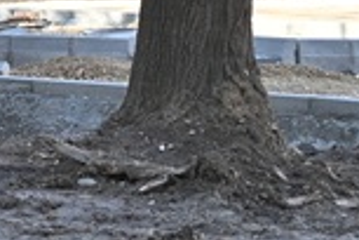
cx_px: -608
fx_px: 3580
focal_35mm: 359
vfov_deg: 3.8
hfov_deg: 5.5
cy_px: -321
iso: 100
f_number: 4
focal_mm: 53
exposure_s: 1/160
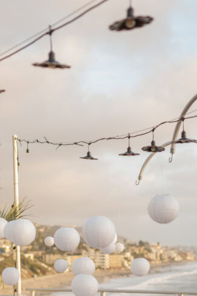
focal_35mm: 105
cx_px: 37
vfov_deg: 18.9
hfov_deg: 13.0
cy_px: 300
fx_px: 862
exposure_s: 1/250
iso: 80
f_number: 2
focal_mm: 50
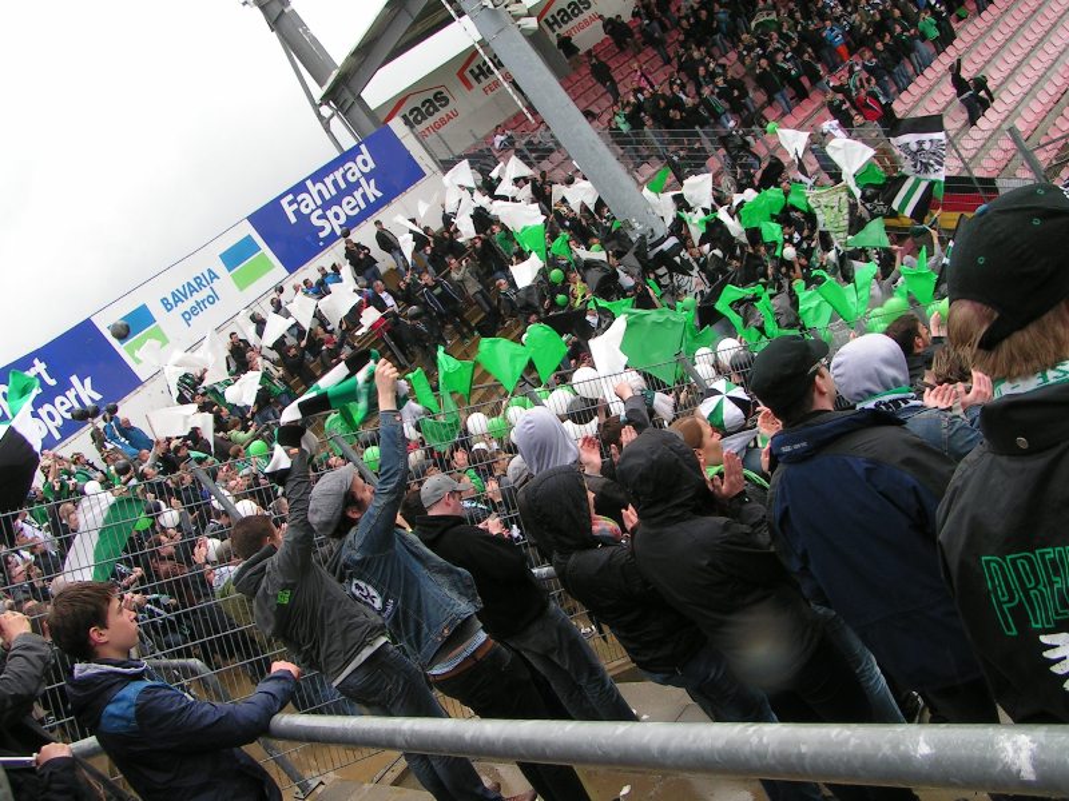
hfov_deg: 49.0
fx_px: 1174
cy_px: 400
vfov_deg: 37.7
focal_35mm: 38
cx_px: 534
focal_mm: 5.8
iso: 50
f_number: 5.6
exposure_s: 1/200
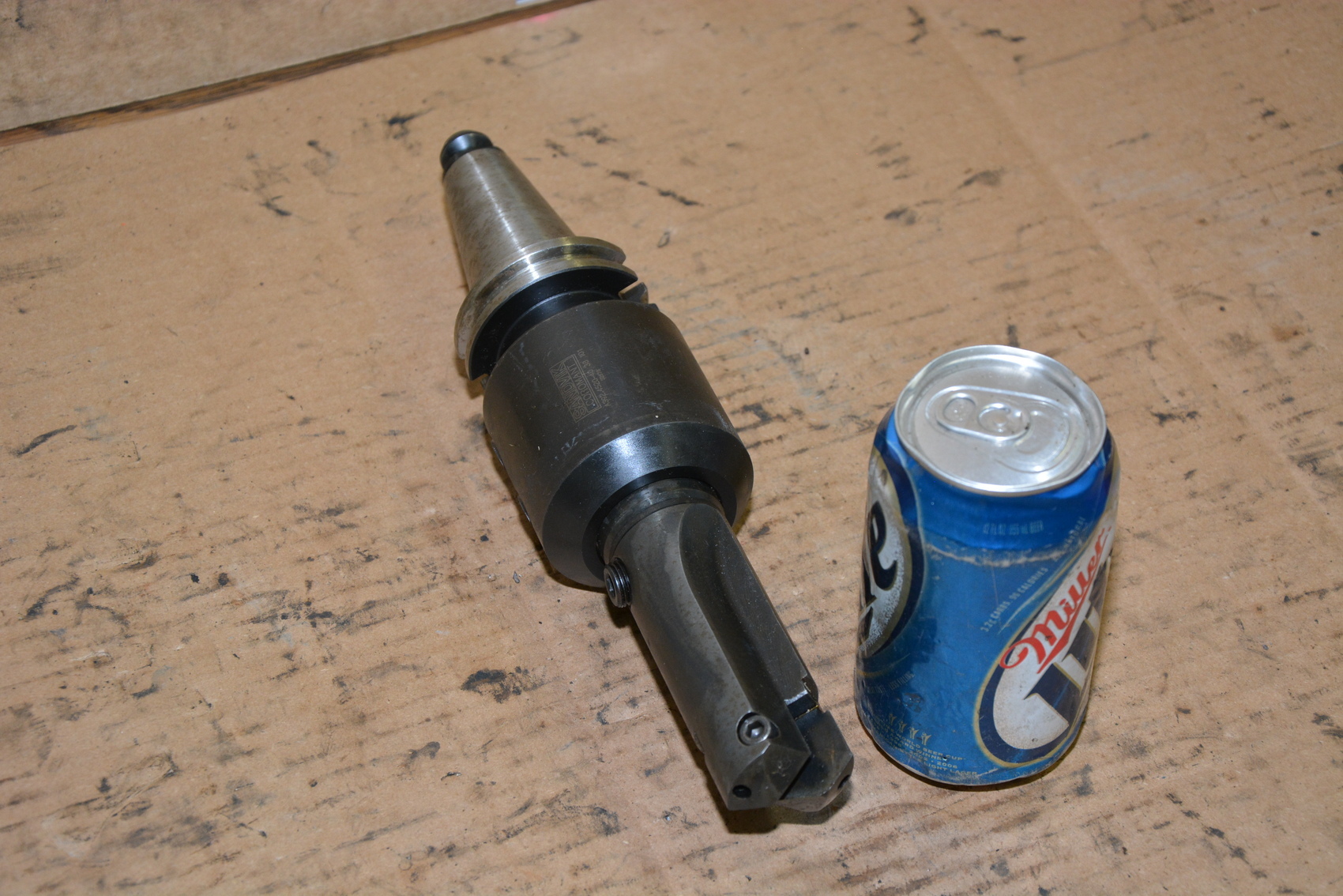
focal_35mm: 78
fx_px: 2910
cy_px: 448
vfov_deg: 17.5
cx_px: 672
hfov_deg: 26.0
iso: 800
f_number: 7.1
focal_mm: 52
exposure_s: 1/60
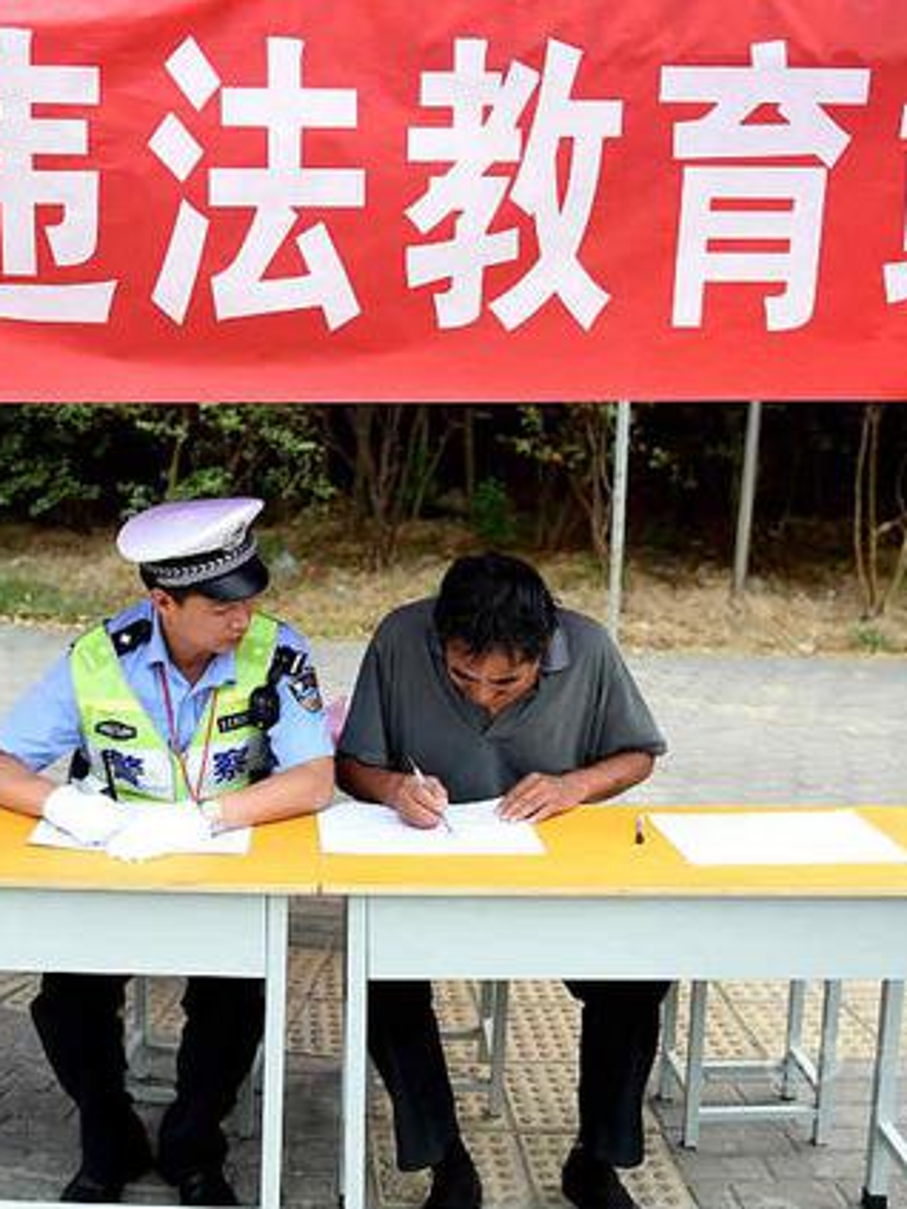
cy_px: 604
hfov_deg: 31.4
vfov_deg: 42.1
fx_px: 1572
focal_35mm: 45
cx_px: 197
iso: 200
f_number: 2.8
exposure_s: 1/800
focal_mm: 31
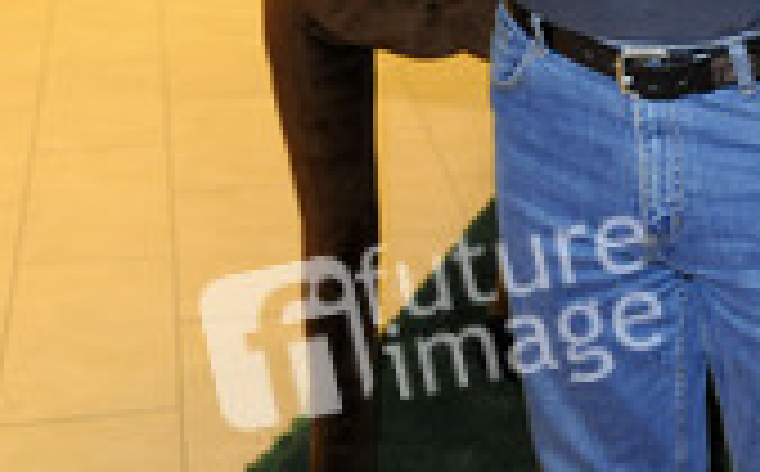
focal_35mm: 87
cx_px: 562
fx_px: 1799
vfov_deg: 13.5
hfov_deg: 23.6
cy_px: -351
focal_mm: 36
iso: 2500
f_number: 5.6
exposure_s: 1/50
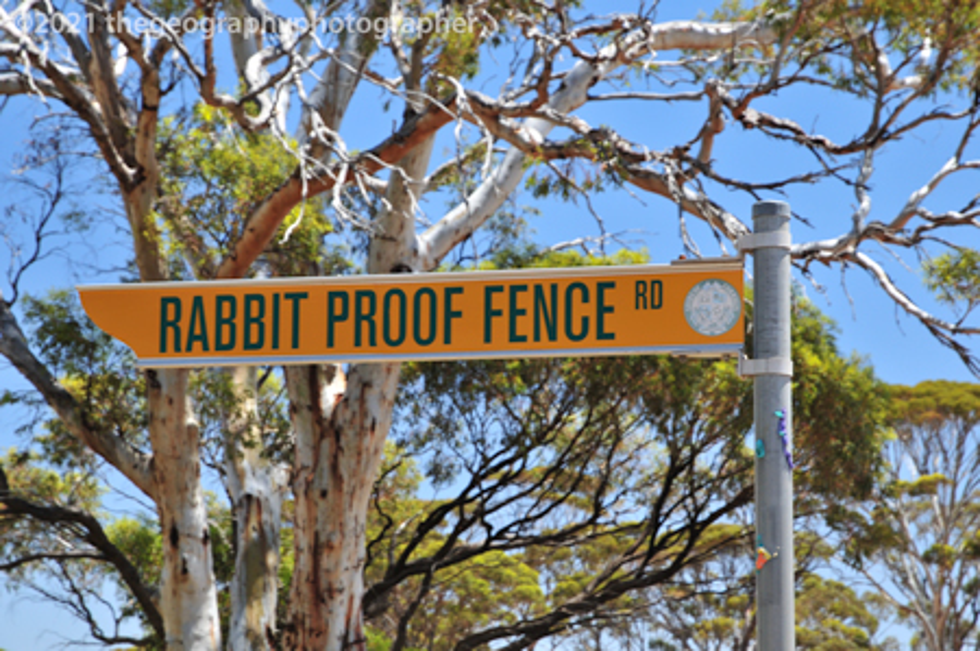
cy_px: 326
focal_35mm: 98
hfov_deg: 20.9
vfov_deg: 14.0
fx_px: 2651
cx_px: 490
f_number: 9
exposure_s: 1/60
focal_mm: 65
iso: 200
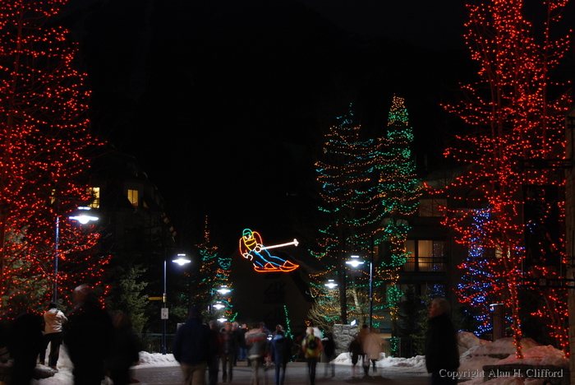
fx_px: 1487
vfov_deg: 14.7
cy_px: 192
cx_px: 288
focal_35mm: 93
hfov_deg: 21.9
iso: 250
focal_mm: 62
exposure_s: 1/1.25
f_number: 5
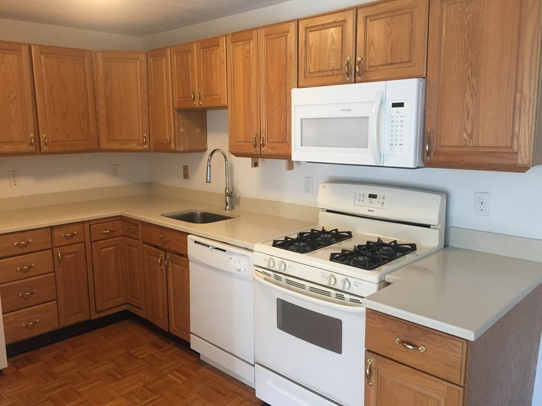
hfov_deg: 61.7
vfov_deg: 48.2
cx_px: 271
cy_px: 203
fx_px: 454
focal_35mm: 29
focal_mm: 4.15
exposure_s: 1/30
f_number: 2.2
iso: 125
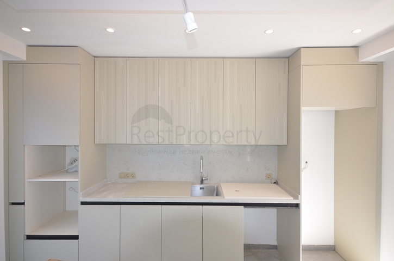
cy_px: 130
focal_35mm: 18
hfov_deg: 90.1
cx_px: 197
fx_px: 197
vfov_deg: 67.1
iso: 400
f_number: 7.1
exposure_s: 1/80
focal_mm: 12
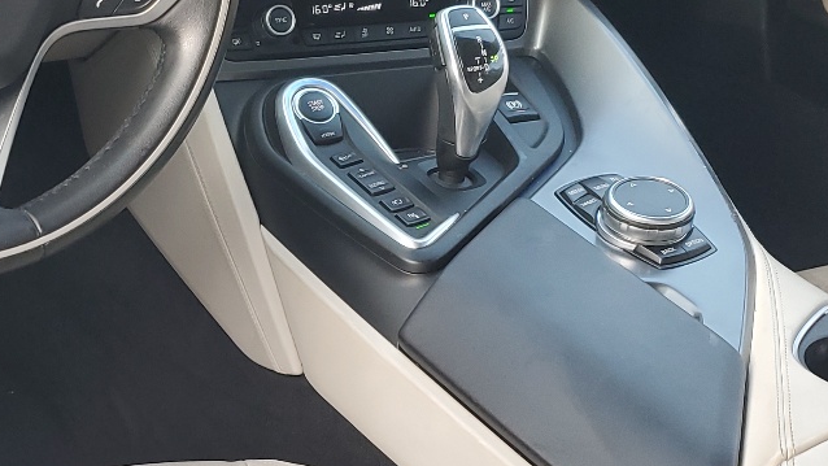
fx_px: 1559
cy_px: 322
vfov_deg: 16.9
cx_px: 147
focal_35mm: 71
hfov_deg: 29.0
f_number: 1.5
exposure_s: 1/120
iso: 59
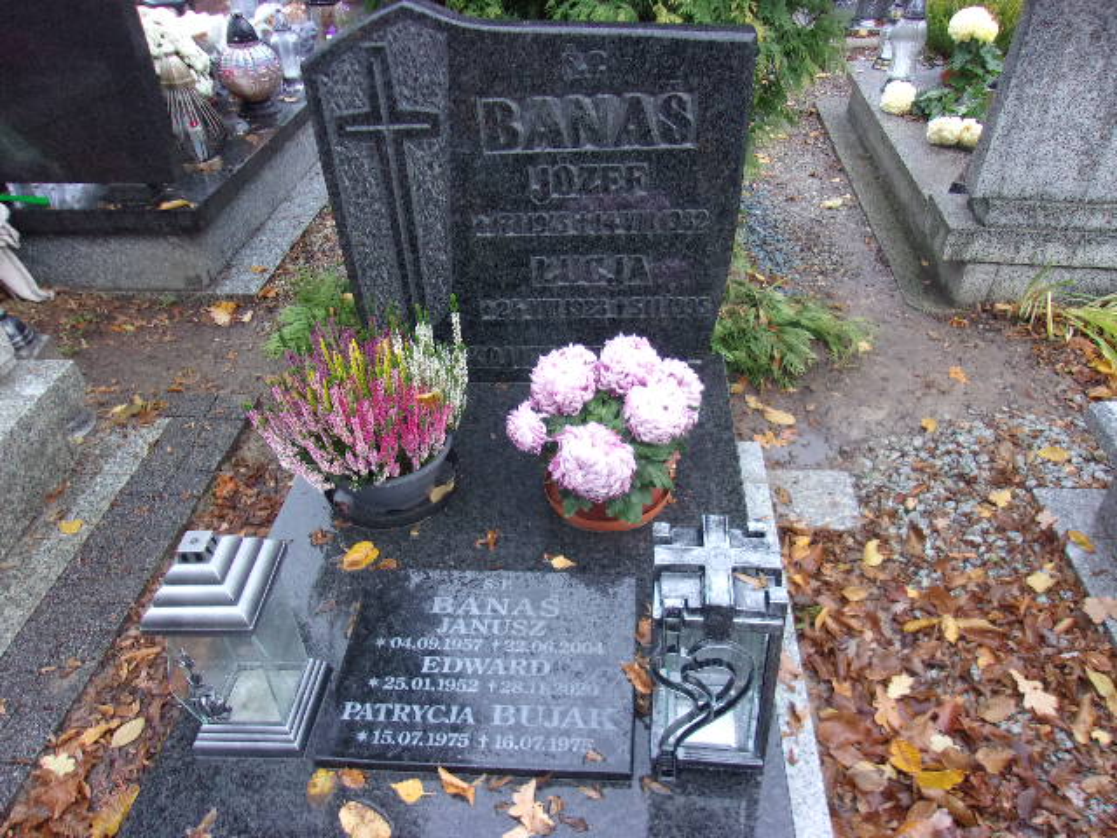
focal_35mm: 27
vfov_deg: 51.4
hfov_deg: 65.3
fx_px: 871
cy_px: 419
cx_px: 558
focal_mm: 4.9
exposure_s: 1/34
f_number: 3
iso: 244
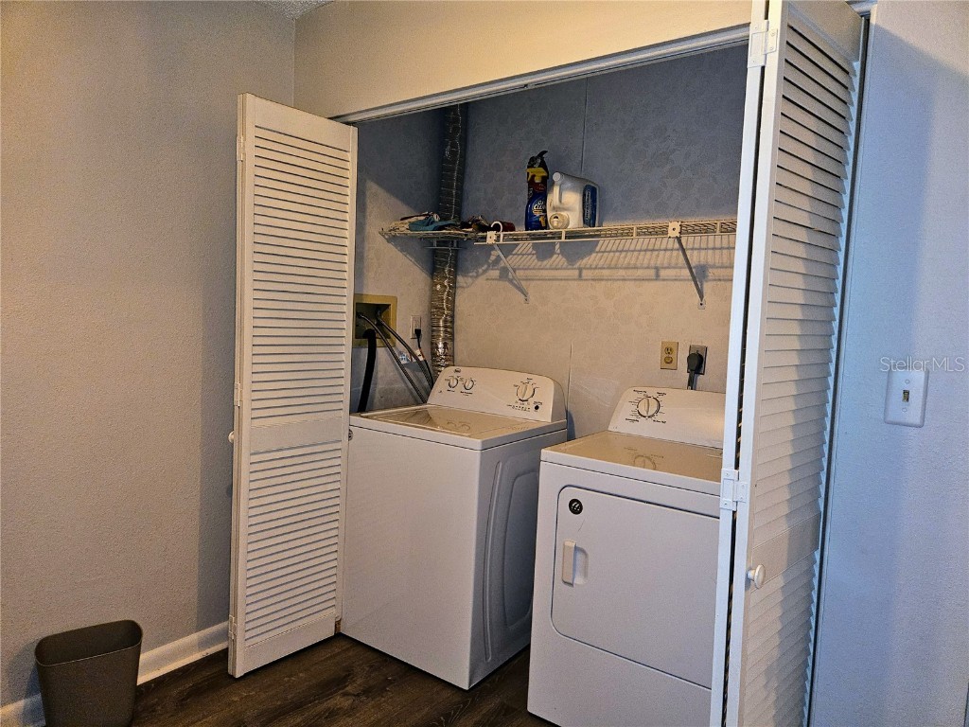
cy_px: 364
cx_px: 484
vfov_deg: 58.9
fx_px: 644
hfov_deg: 73.9
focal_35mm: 23
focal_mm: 5.4
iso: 100
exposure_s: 1/30
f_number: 1.8
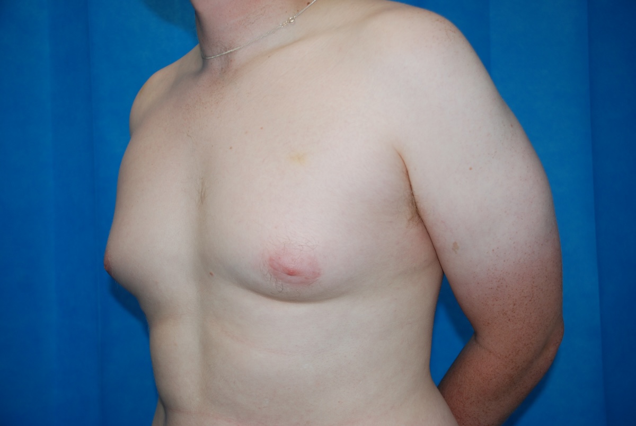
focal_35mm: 42
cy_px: 213
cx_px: 318
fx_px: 743
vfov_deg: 32.0
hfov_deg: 46.4
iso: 125
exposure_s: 1/60
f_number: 4
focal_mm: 28
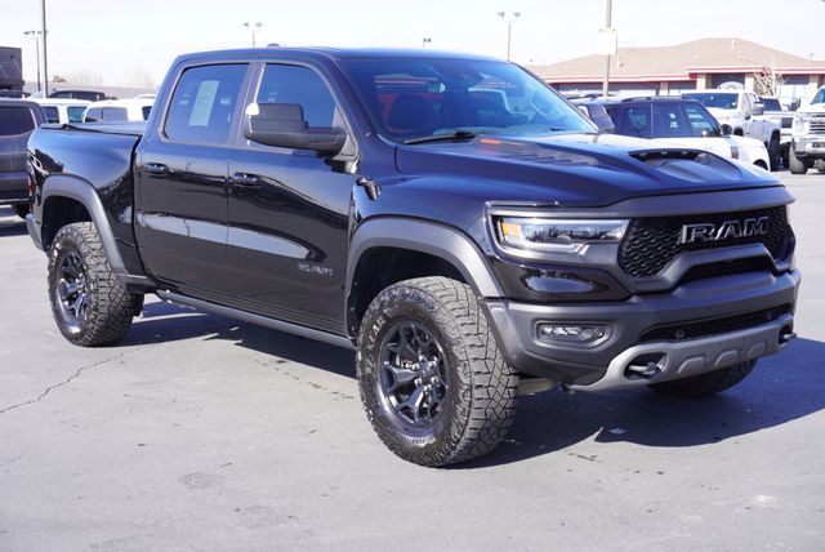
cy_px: 276
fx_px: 1135
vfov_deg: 27.3
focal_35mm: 50
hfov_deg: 39.9
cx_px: 412
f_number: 7.1
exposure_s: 1/80
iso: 100
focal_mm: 33
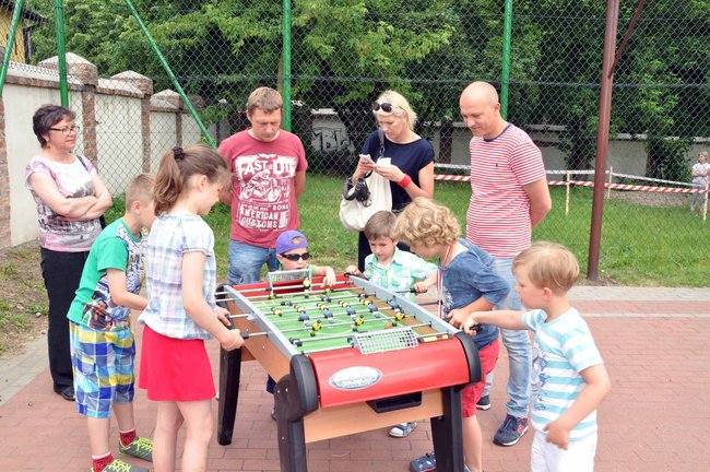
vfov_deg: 39.9
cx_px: 355
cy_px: 236
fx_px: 650
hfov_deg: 57.3
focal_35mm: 33
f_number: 14
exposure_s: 1/200
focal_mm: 22
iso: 800
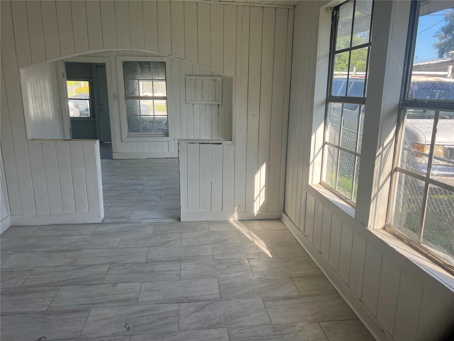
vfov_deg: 53.1
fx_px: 341
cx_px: 227
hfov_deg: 67.3
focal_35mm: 26
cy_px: 170
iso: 50
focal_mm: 5.7
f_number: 1.5
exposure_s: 1/607
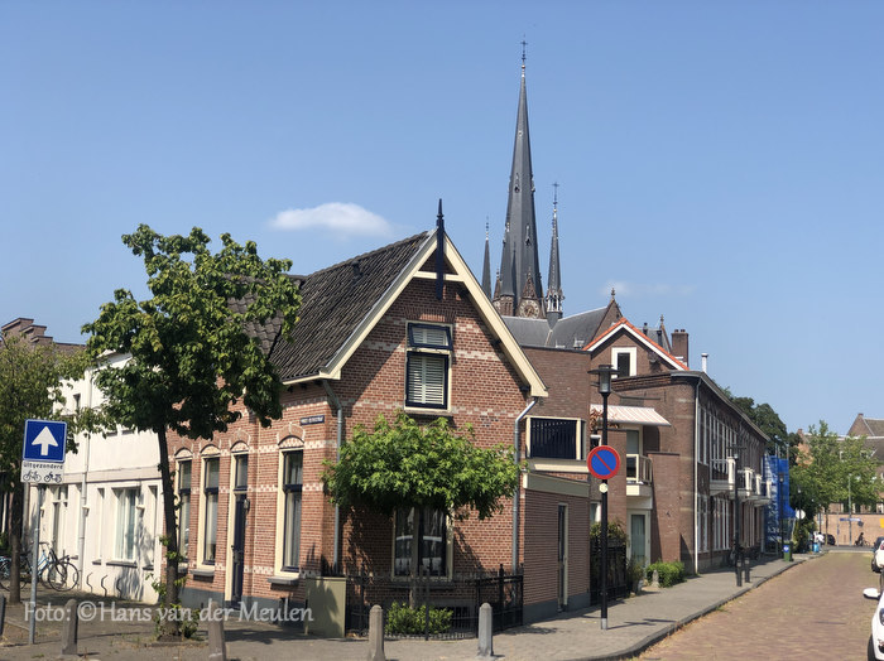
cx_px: 442
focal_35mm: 57
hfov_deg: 33.8
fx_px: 1455
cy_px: 330
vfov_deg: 25.6
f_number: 2.8
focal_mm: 6.6
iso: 20
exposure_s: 1/736
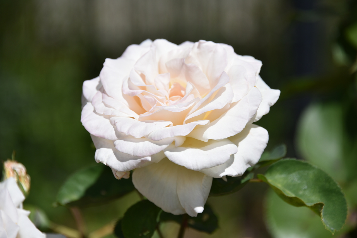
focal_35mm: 300
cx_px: 178
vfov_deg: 4.6
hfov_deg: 6.9
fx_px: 2975
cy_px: 119
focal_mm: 300
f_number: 8
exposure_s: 1/640
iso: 100
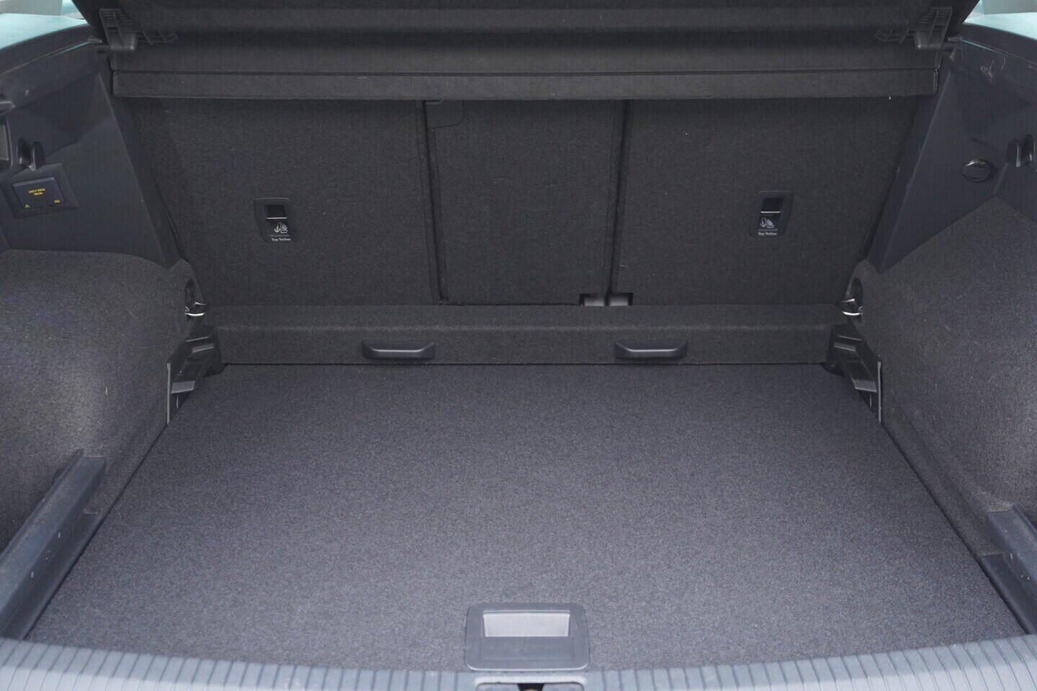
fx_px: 1037
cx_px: 518
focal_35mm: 36
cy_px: 346
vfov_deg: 36.9
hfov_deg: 53.1
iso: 1000
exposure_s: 1/40
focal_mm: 24
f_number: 2.8
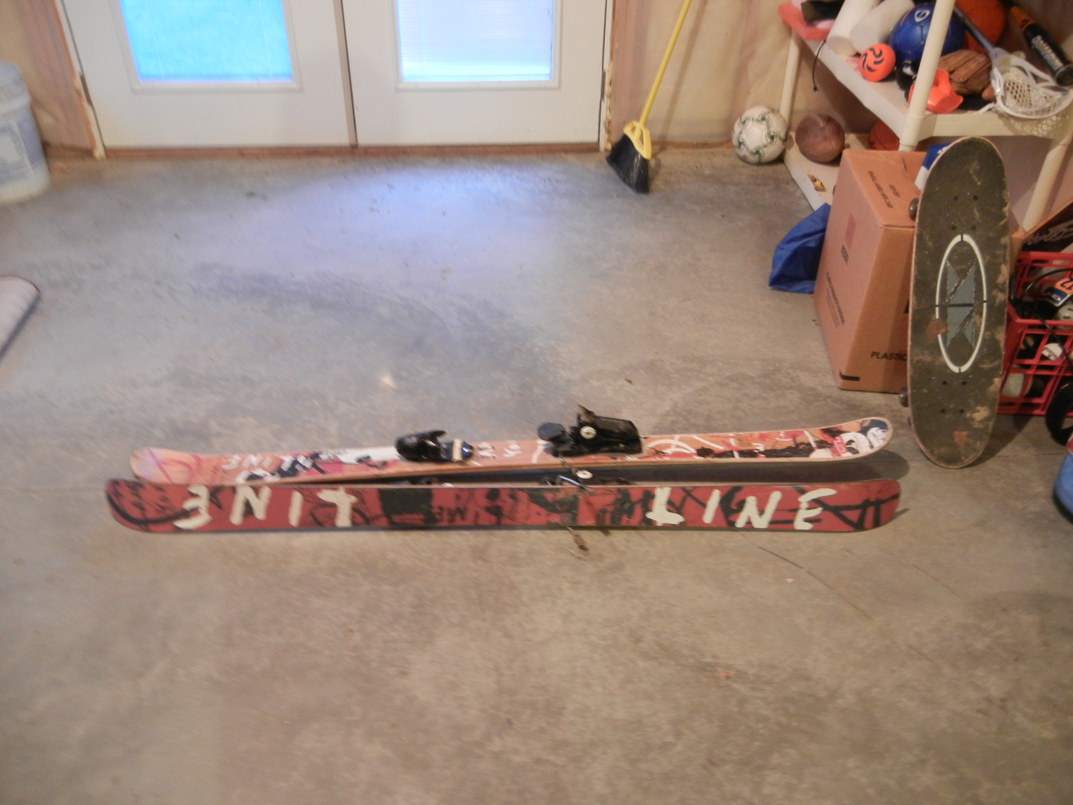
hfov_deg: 60.0
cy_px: 402
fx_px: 930
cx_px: 536
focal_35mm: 30
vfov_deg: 46.8
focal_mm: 5.4
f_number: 3.5
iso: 400
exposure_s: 1/1.5
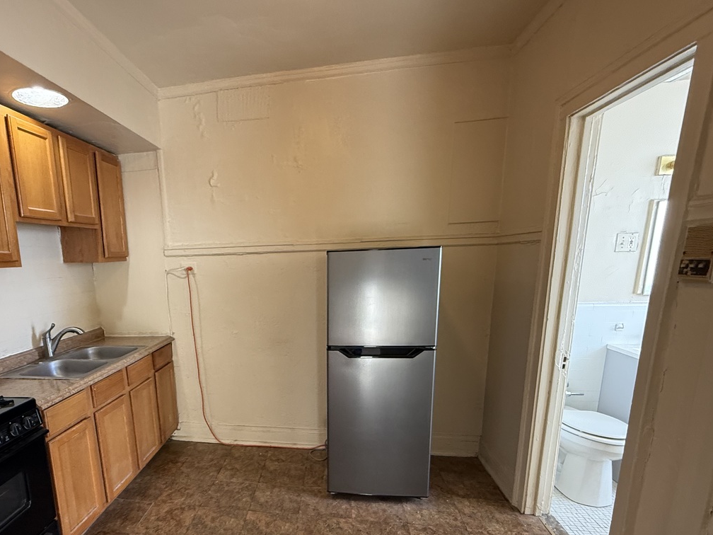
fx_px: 412
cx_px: 258
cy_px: 348
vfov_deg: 64.6
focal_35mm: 20
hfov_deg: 79.9
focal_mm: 2.22
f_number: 2.2
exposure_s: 1/99
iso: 320
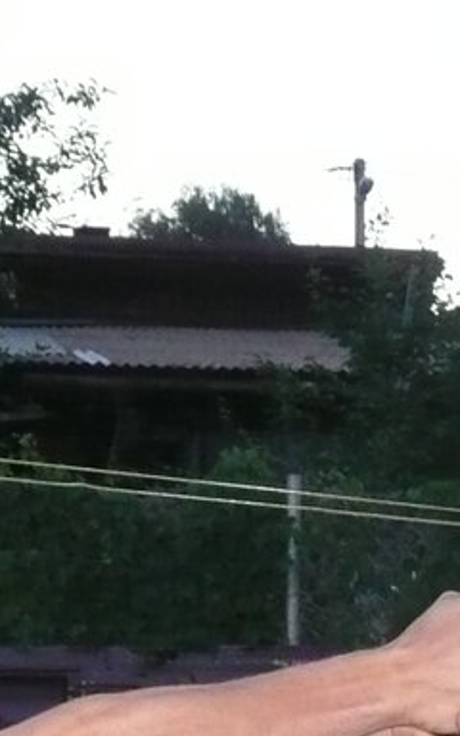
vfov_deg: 16.3
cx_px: 383
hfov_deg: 10.4
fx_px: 2527
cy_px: 667
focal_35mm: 126
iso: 640
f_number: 3.8
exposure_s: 1/30
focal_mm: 6.2
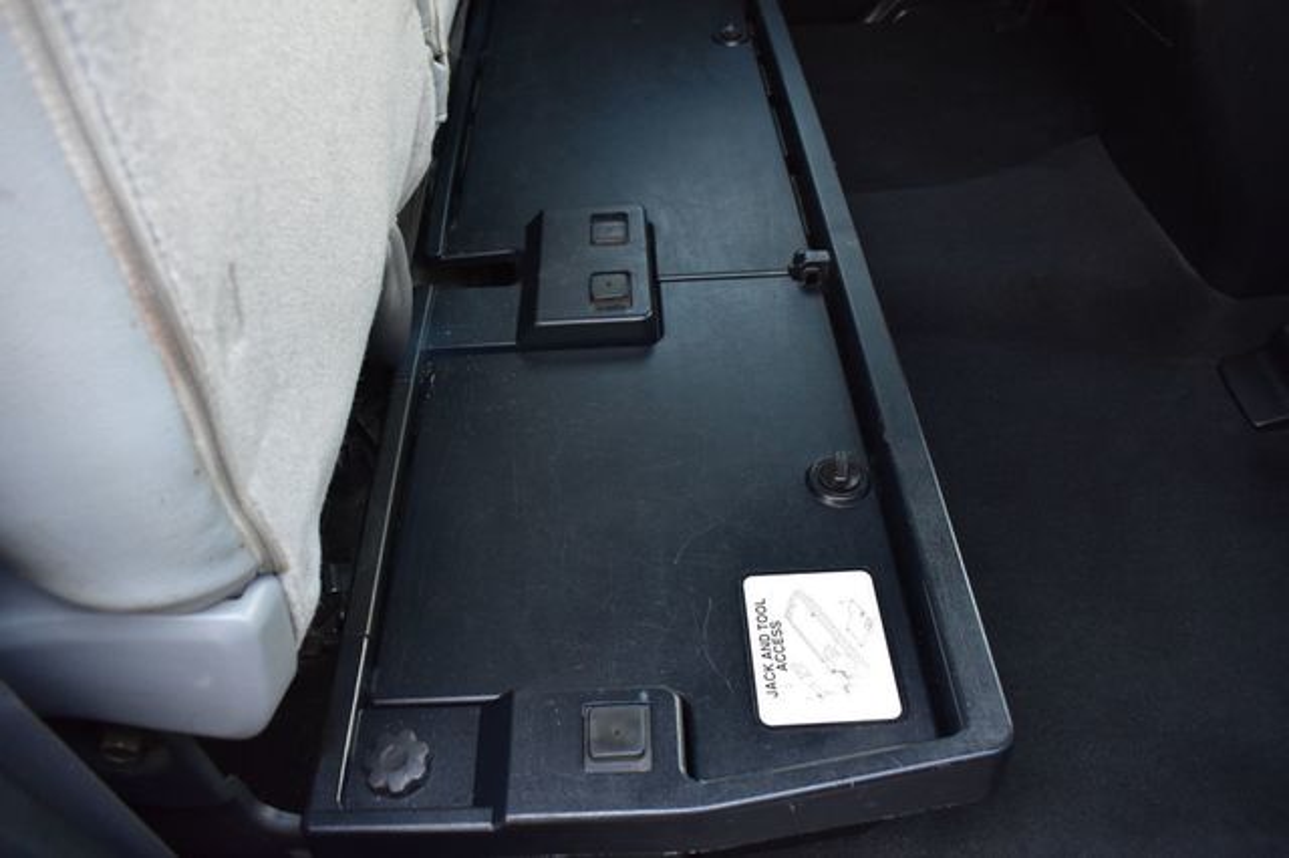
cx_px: 644
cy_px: 429
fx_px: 966
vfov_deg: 47.9
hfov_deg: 67.4
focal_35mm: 27
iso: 1600
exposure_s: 1/15
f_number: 5.6
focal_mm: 18
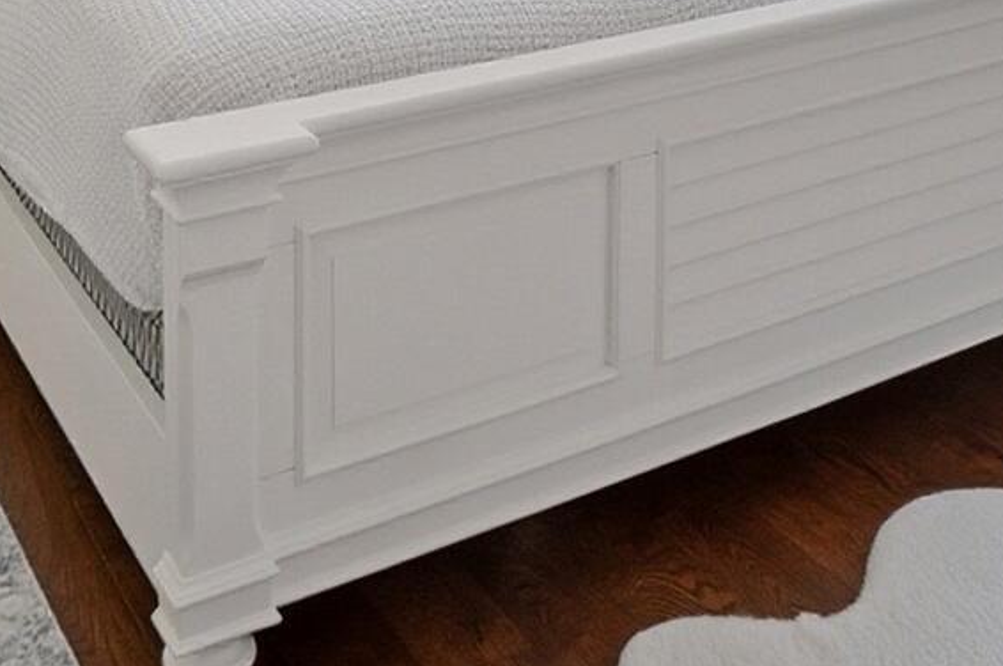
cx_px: 505
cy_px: -418
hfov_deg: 37.6
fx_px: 1475
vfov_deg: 20.5
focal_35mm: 53
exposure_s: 1/125
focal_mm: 10
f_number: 8
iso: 125
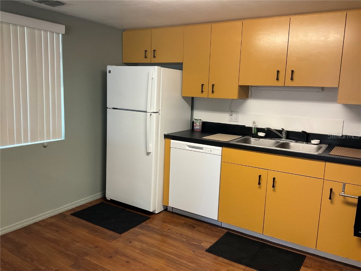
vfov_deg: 48.2
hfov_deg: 61.7
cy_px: 136
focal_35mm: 29
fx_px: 302
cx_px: 180
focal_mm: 3
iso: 125
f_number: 1.8
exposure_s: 1/60
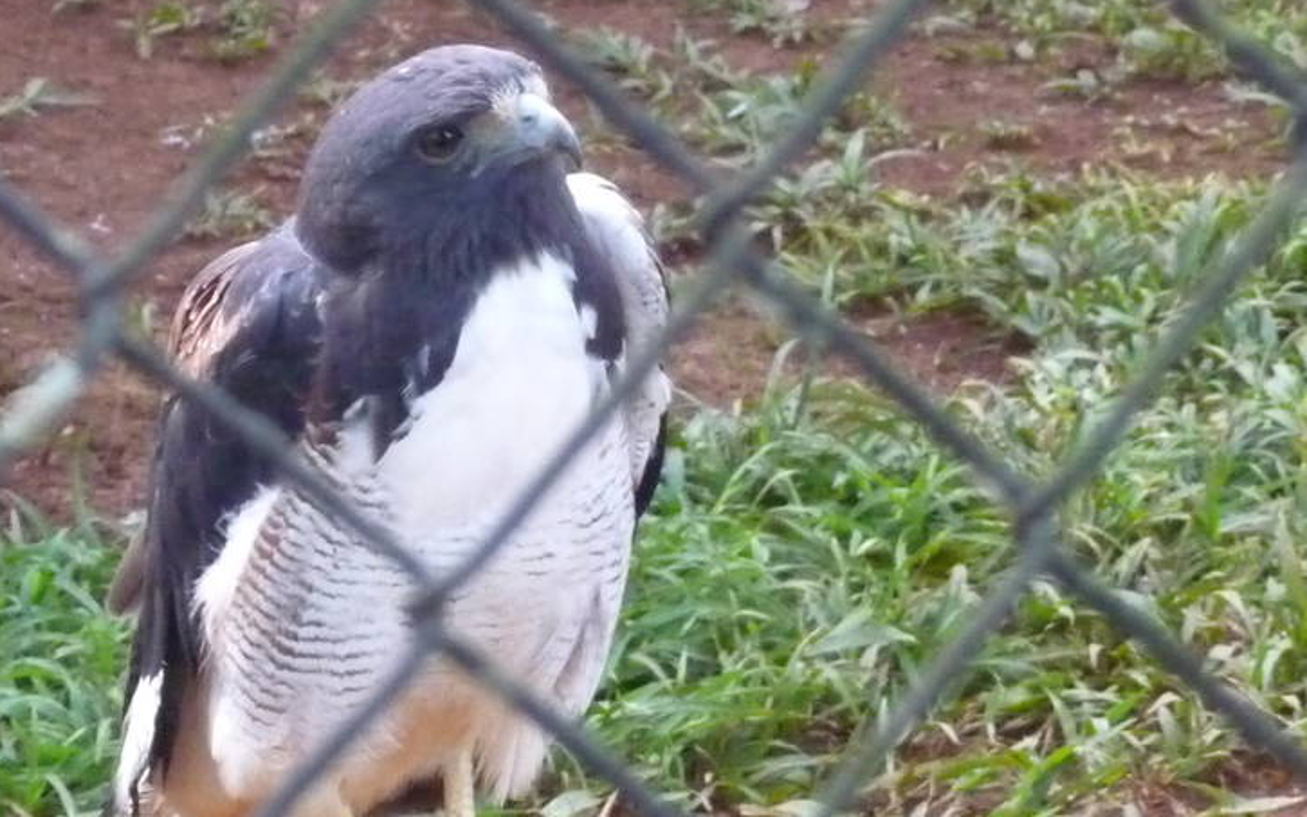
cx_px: 312
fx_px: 9332
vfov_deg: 5.0
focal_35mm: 262
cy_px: 586
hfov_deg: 8.0
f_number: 4.7
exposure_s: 1/100
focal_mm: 19.1
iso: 800
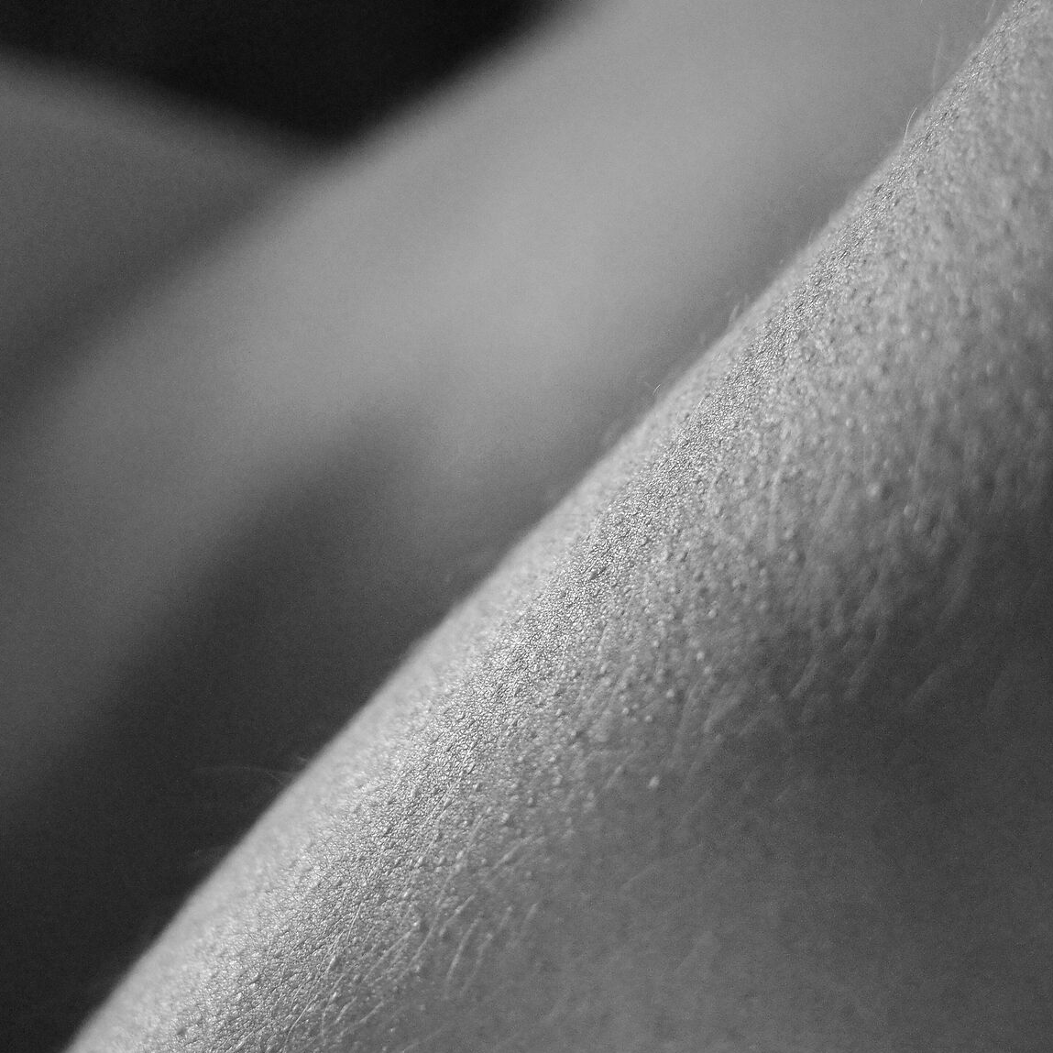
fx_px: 2444
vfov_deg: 24.3
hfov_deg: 24.3
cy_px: 433
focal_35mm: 71
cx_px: 477
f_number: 2.8
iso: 3200
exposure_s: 1/40
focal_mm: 26
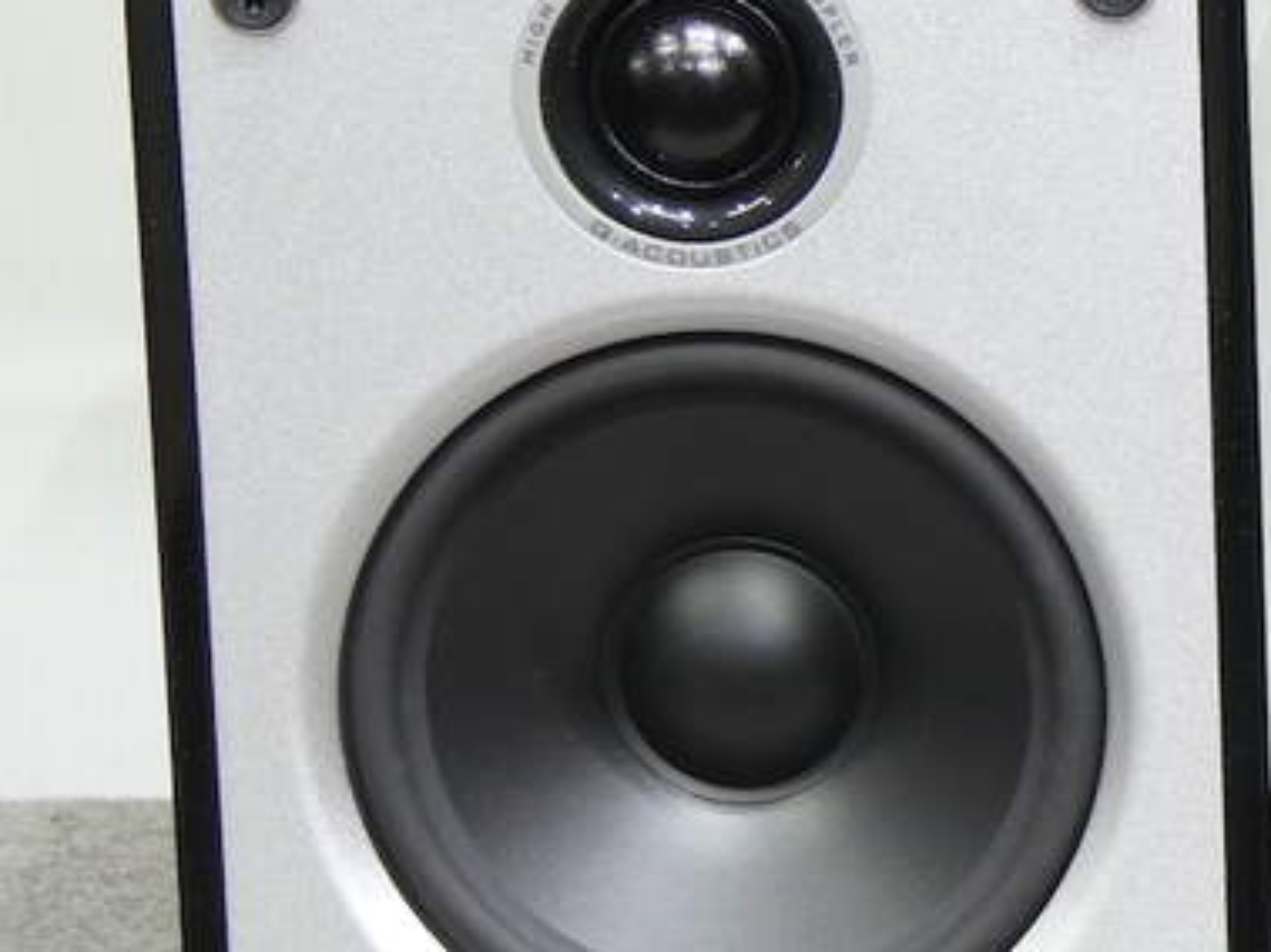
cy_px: 607
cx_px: 1338
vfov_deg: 6.5
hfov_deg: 8.6
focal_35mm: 228
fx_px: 8369
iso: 200
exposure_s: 1/5
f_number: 4.9
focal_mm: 16.1
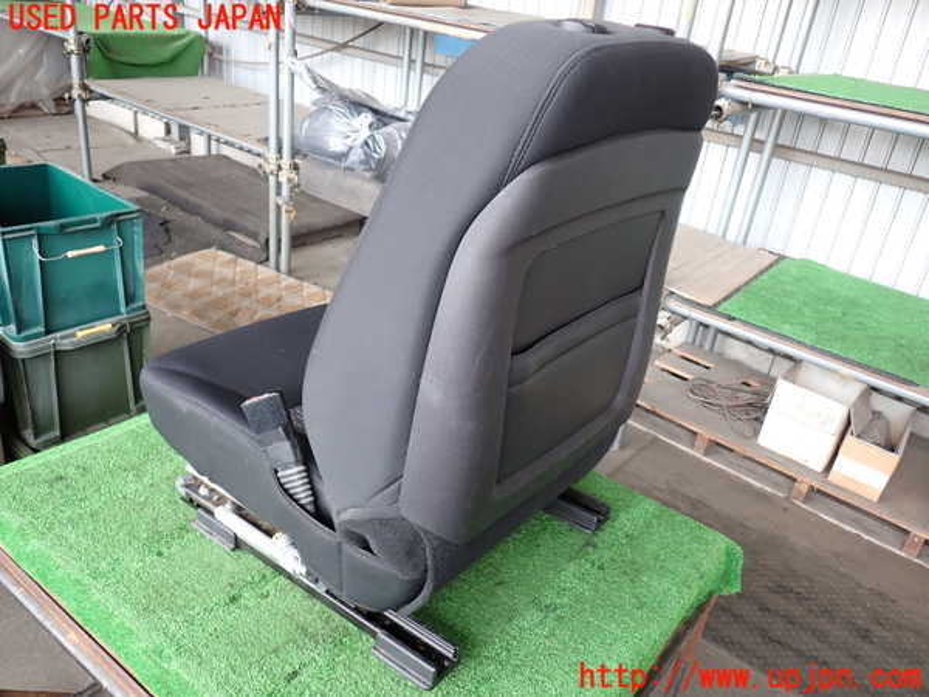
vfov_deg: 49.7
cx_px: 464
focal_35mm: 28
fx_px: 751
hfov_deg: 63.4
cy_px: 348
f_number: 2.2
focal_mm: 5.05
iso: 160
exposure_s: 1/60
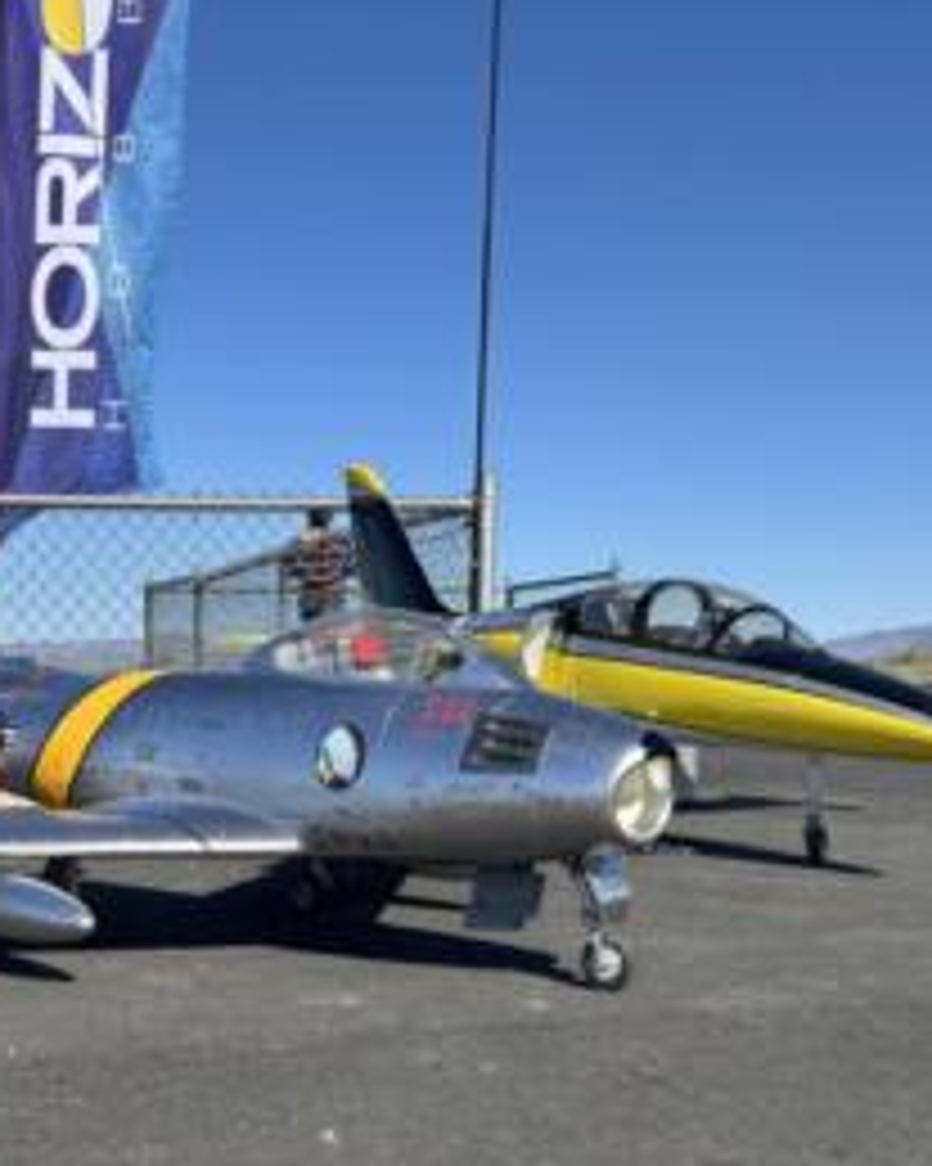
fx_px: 1690
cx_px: 270
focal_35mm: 49
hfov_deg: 30.5
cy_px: 835
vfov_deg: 37.4
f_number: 1.5
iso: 50
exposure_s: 1/3968
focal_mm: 5.7
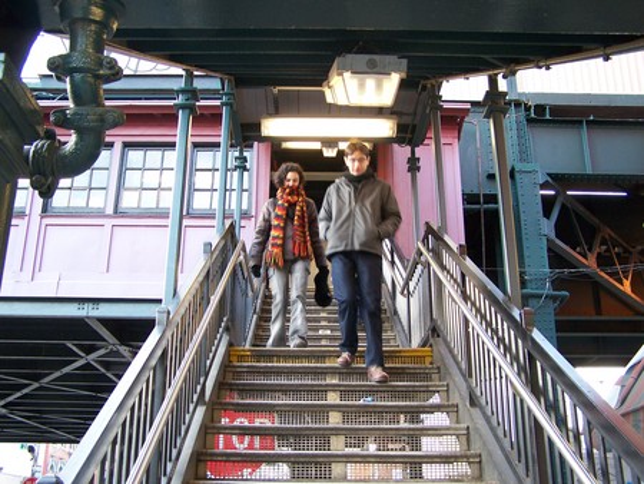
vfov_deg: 37.8
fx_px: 707
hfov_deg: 49.0
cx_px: 322
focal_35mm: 38
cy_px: 242
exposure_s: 1/25
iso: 140
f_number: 2.8
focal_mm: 6.3
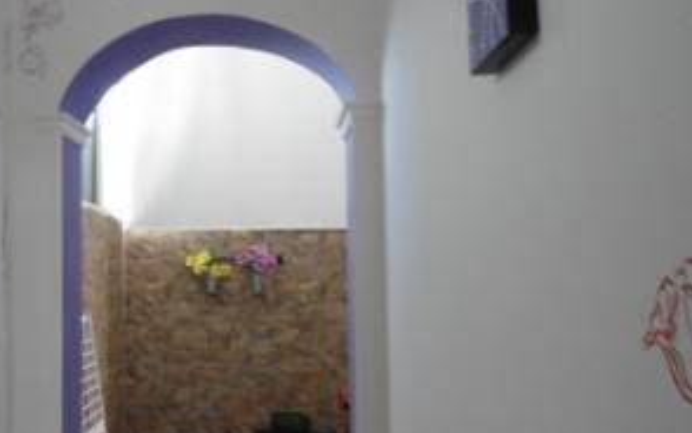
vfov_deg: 30.4
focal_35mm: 42
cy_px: 275
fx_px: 792
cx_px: 167
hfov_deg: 45.4
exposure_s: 1/30
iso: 400
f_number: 2.8
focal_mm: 4.7
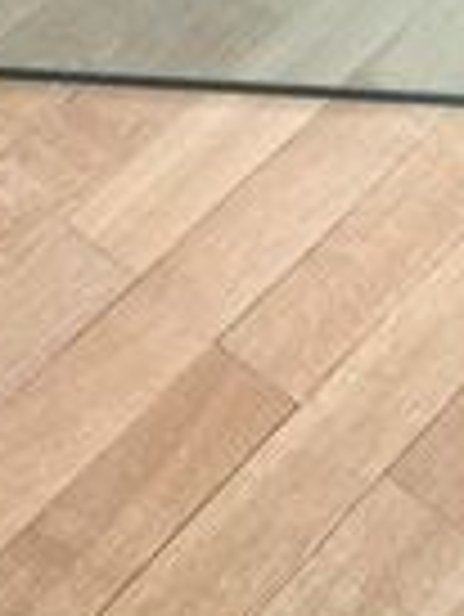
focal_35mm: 127
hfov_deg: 11.7
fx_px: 2266
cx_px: 225
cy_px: -130
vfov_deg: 15.0
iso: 320
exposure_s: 1/33
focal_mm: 4.15
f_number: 2.2
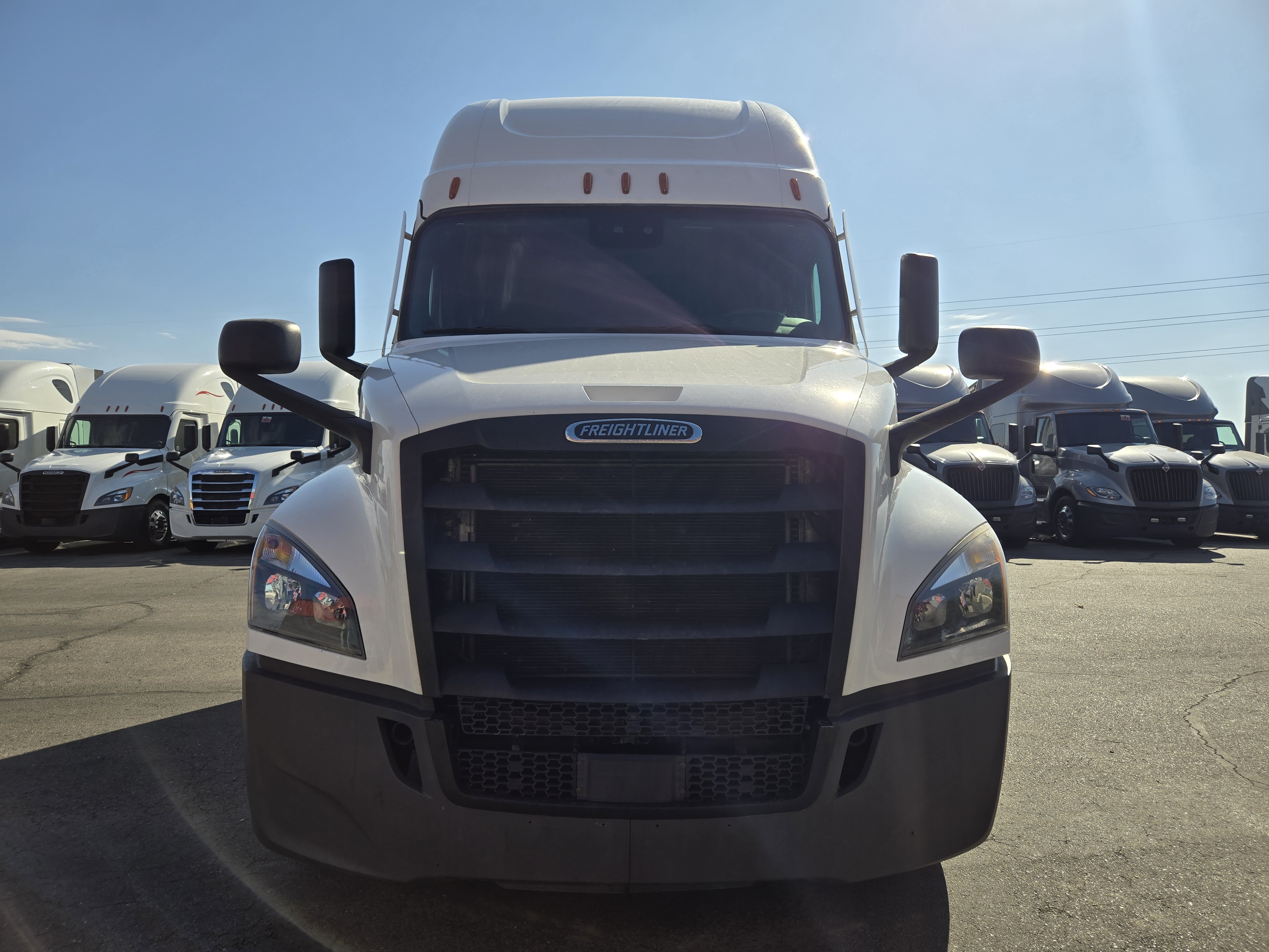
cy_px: 476
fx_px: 843
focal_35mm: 23
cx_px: 634
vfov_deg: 58.9
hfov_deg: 73.9
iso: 25
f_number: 1.8
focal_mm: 5.4
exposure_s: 1/2175
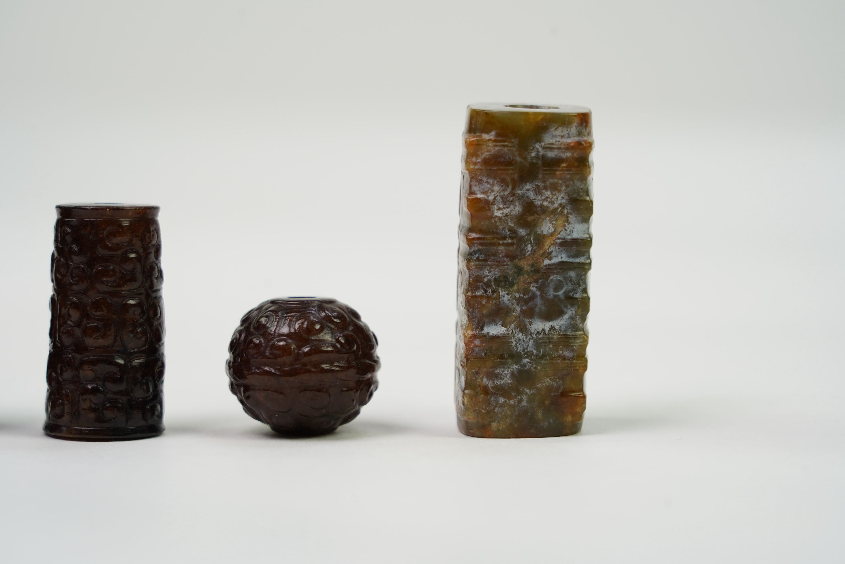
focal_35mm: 105
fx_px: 2465
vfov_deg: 13.0
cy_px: 282
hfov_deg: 19.5
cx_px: 422
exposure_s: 1/100
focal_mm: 105
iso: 500
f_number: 8
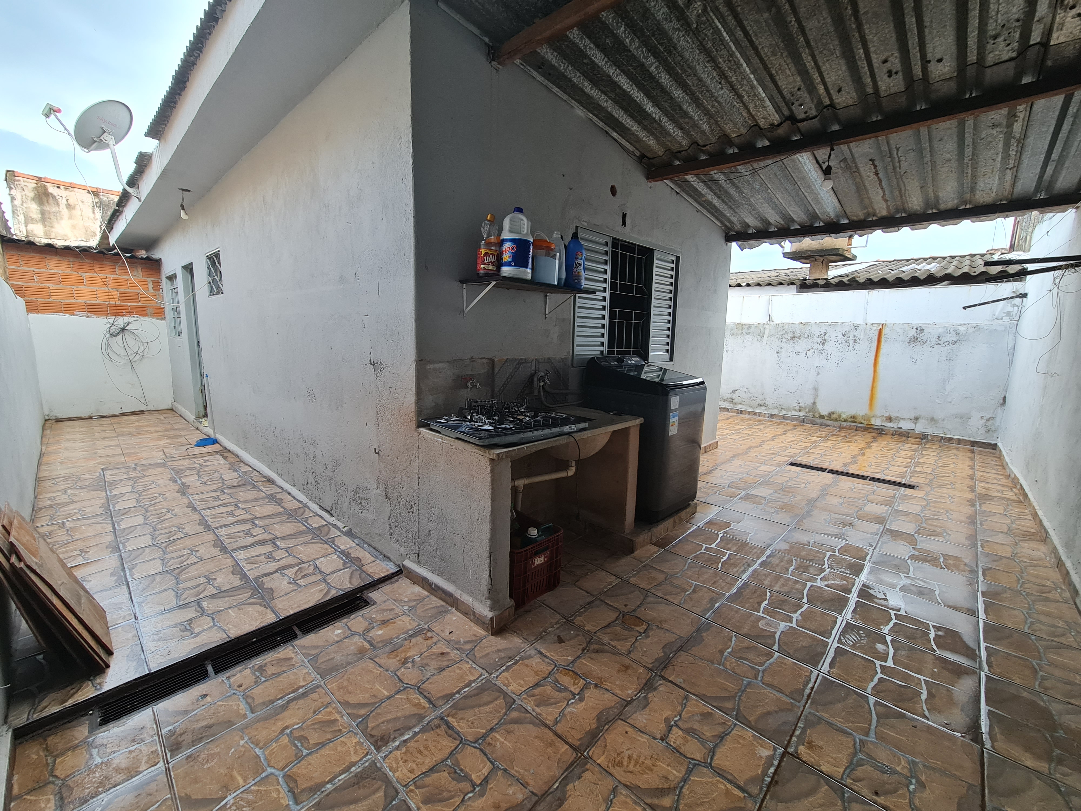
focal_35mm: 13
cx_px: 540
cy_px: 406
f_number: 2.2
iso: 100
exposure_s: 1/60
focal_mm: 2.2
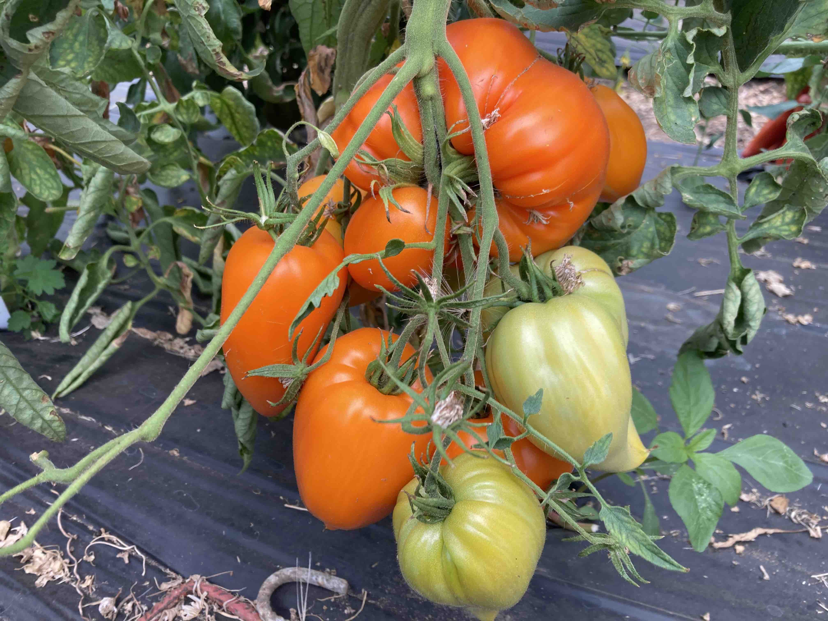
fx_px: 670
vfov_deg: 49.7
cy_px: 310
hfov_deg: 63.4
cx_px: 414
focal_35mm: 28
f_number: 1.8
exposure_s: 1/121
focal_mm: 3.99
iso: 25
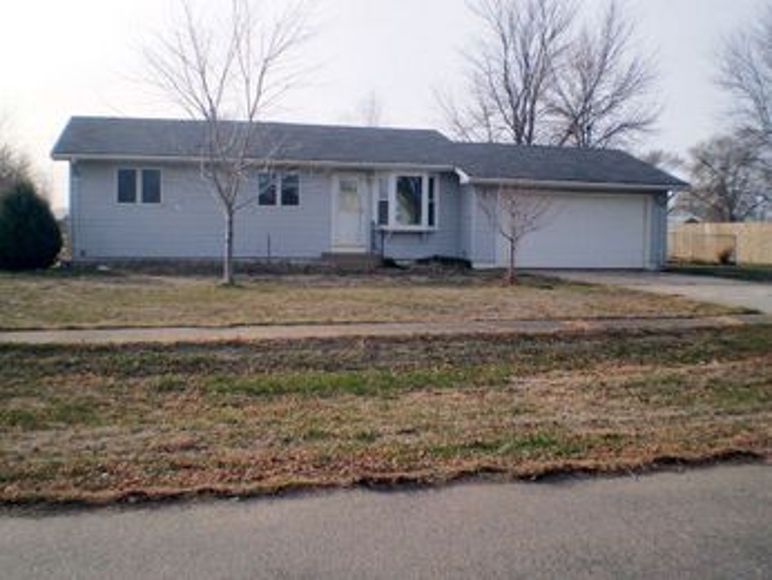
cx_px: 386
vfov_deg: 39.7
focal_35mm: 36
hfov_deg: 51.3
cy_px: 290
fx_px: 803
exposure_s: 1/500
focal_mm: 6.3
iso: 64
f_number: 4.6
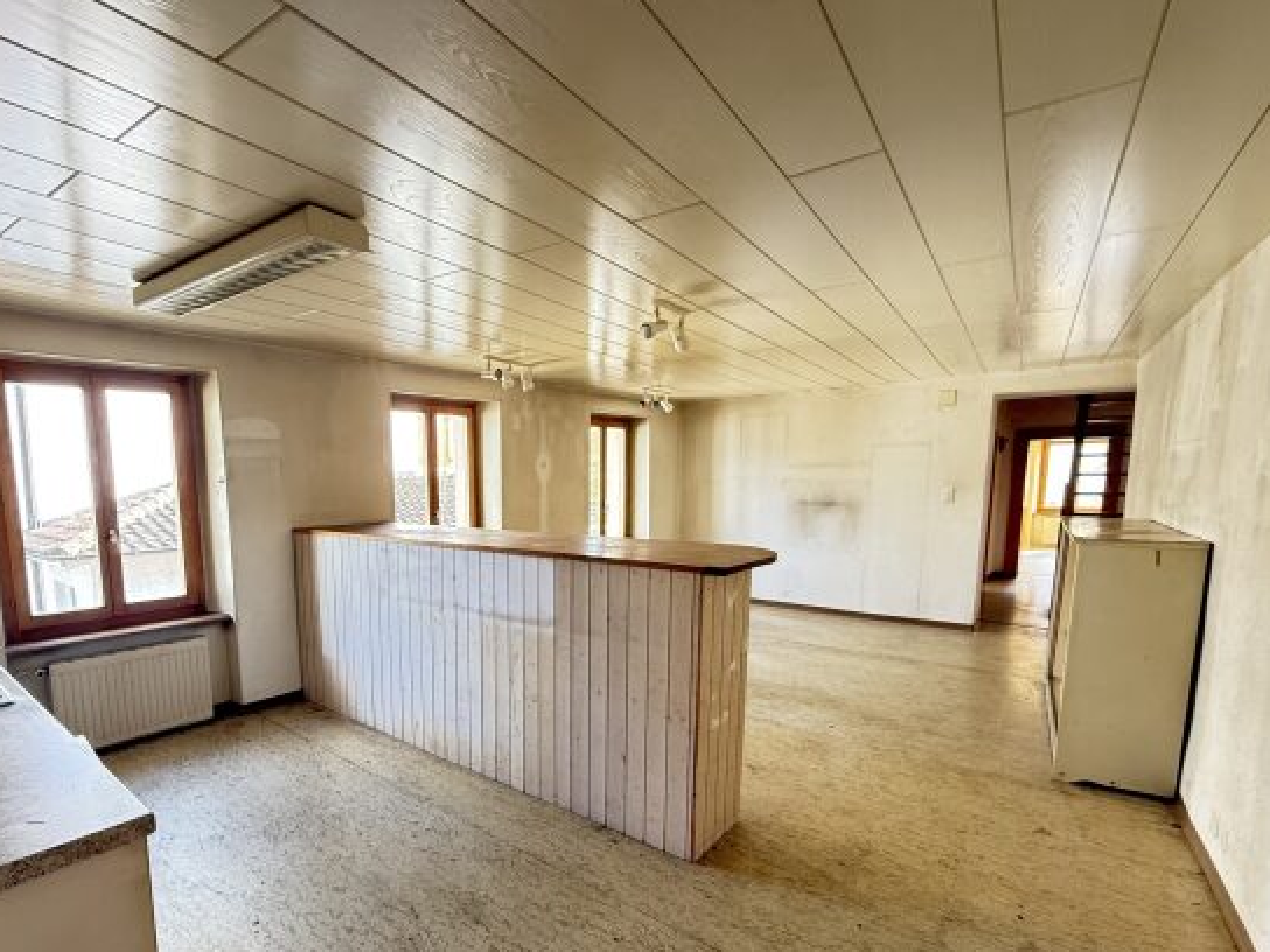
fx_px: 660
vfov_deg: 70.9
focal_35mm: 18
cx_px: 504
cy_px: 566
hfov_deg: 86.6
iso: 320
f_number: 2.2
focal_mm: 2.22
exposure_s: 1/99
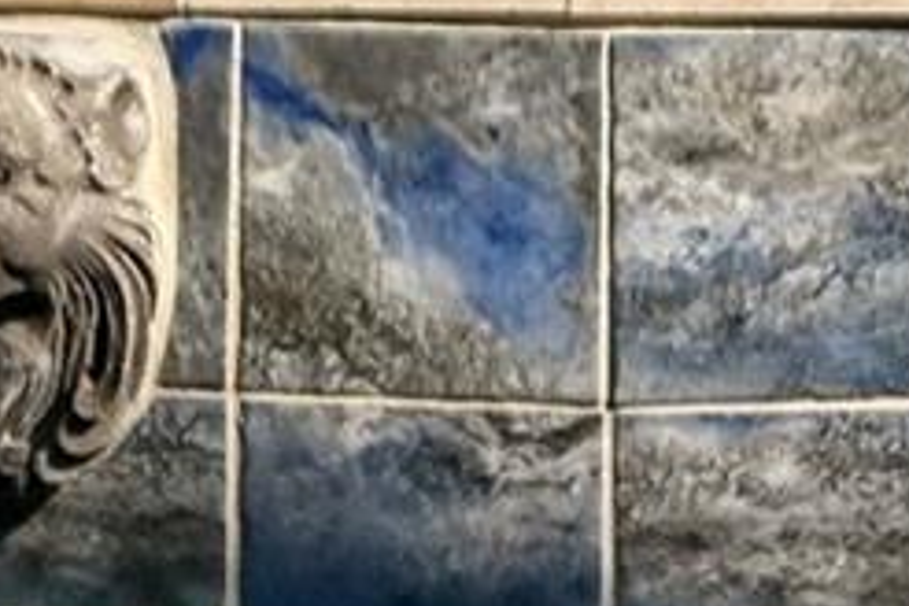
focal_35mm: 195
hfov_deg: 10.5
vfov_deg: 7.0
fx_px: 4923
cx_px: 551
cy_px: -214
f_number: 8
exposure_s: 1/16000
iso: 3200
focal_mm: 30
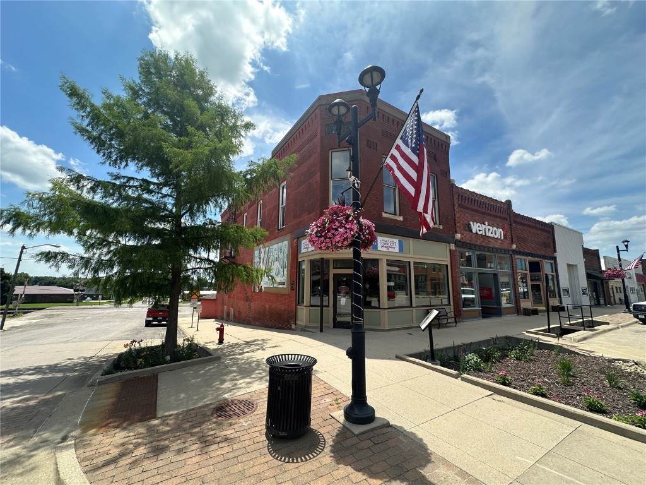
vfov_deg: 85.7
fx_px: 261
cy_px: 242
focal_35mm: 14
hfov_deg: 102.1
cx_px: 323
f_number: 2.2
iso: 40
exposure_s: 1/1233
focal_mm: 2.22
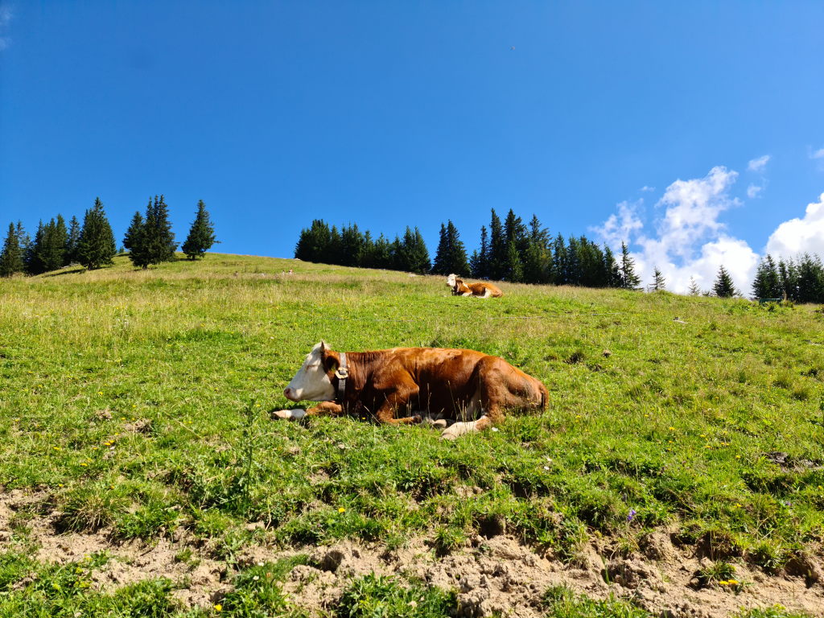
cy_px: 309
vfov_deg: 54.9
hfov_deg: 69.4
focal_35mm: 25
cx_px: 412
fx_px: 595
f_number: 1.8
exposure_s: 1/706
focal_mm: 7
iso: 50
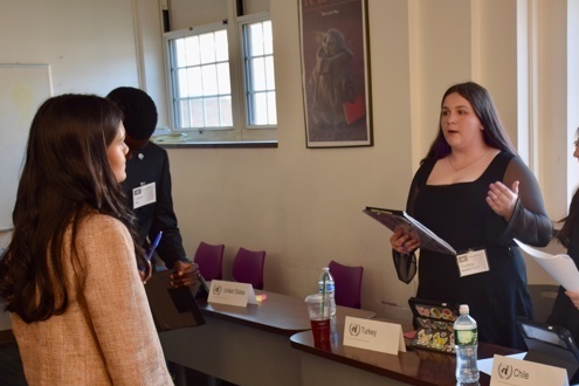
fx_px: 1013
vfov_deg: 21.3
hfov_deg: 31.8
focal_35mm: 63
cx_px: 347
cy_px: 311
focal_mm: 26
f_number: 4.5
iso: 400
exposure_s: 1/40
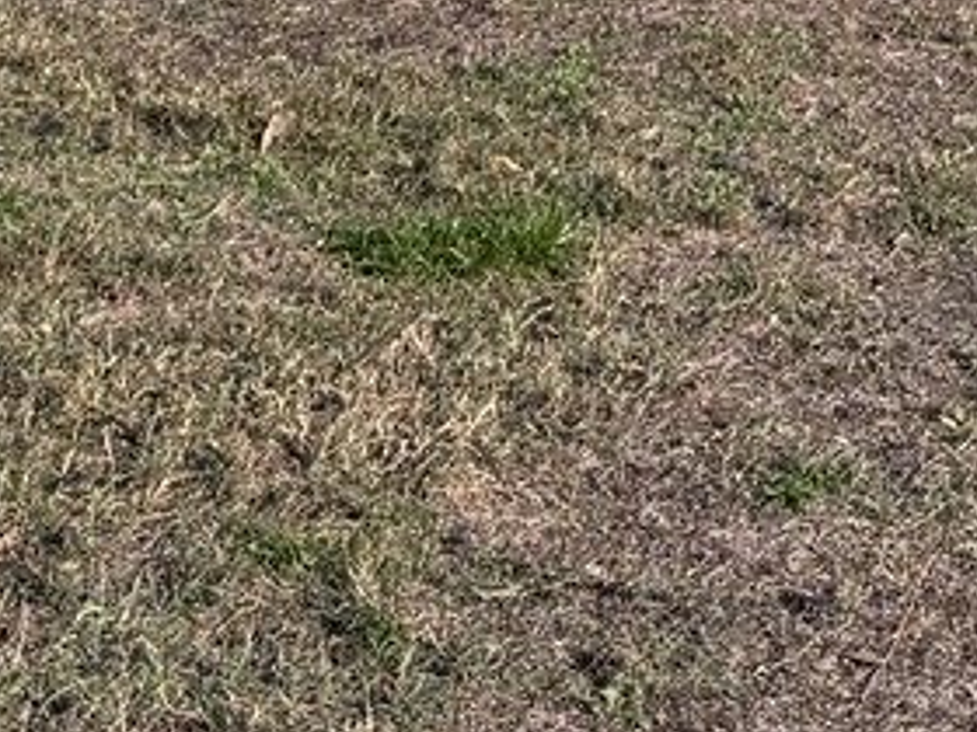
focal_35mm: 137
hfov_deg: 14.3
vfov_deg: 9.4
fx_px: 3867
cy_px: -1157
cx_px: 879
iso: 80
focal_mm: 6.76
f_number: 1.78
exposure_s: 1/4608
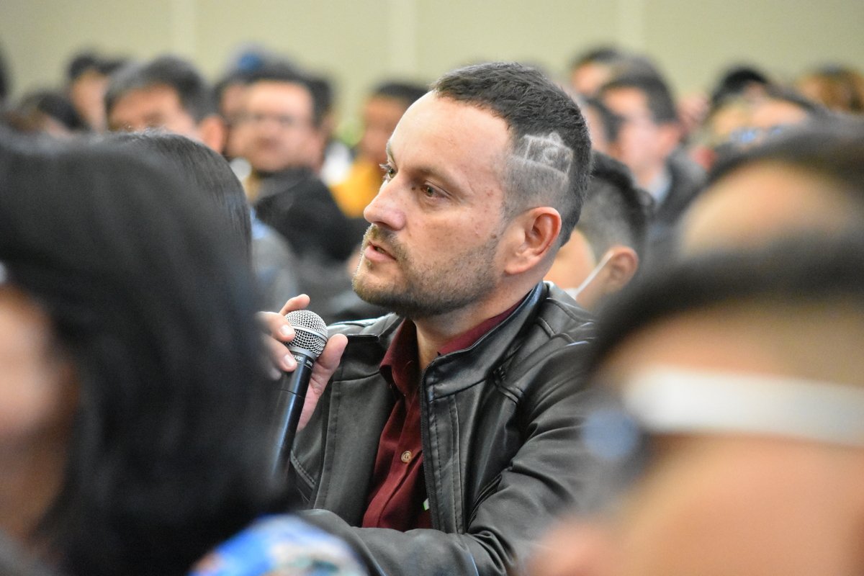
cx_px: 432
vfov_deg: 5.9
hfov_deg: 8.9
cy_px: 288
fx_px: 5580
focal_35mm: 232
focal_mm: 155
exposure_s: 1/500
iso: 12800
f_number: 5
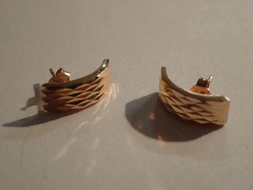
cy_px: 95
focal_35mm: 57
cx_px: 126
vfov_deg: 25.7
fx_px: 417
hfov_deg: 33.8
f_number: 3.5
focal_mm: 10.29
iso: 800
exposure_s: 1/80
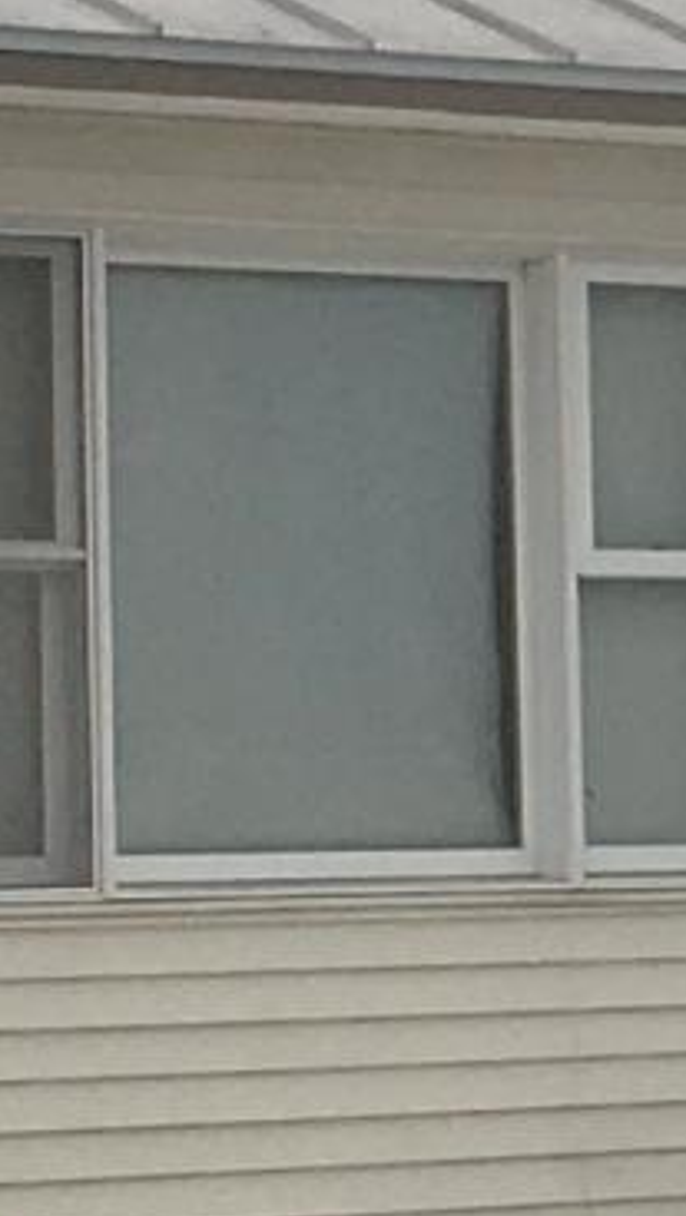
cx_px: 1336
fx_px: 8326
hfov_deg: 4.7
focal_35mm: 258
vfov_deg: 8.4
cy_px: 590
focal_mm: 4.15
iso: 25
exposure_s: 1/2404
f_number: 2.2
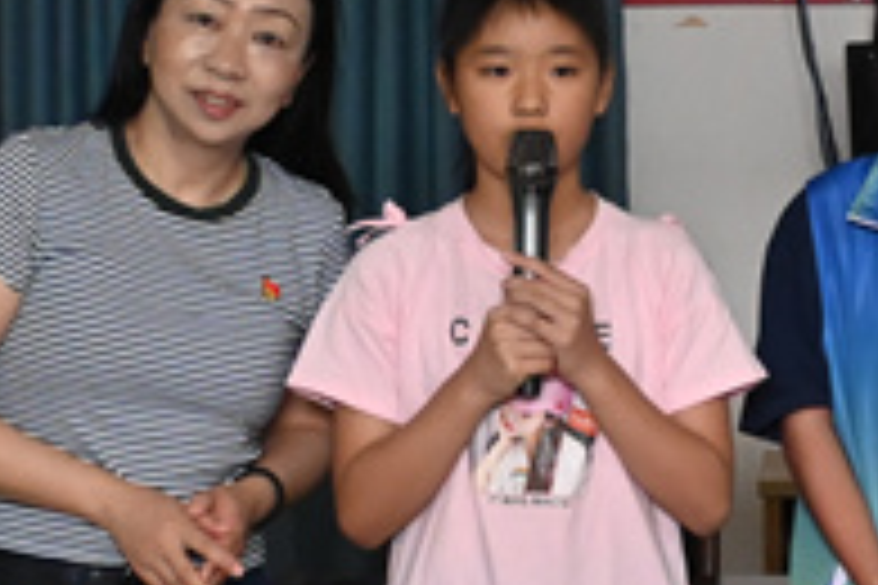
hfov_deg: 13.2
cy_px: 232
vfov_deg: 9.1
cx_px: 1099
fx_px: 3684
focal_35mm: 151
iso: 2000
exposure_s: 1/100
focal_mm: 24.5
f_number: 4.2
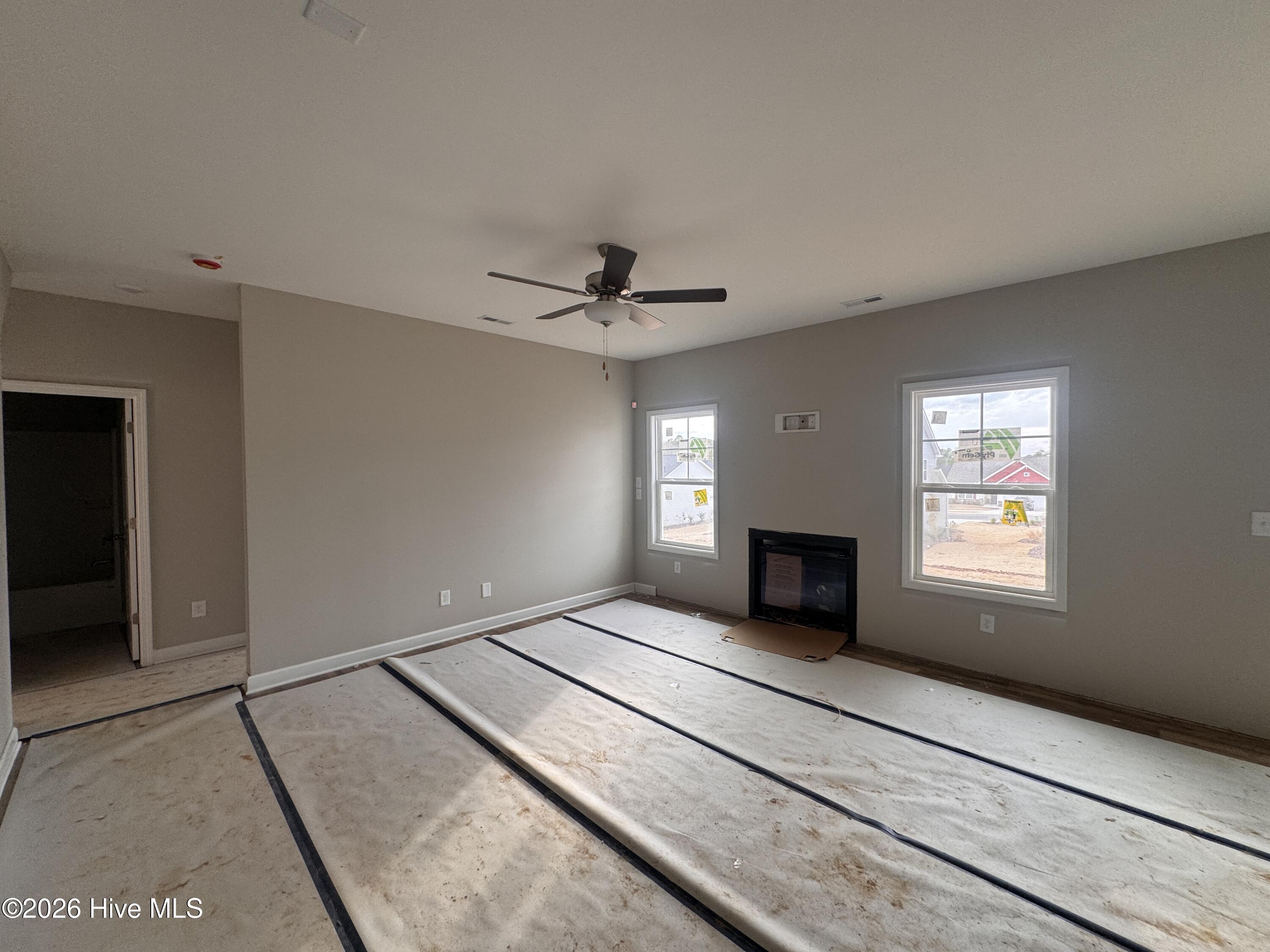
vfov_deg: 85.7
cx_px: 635
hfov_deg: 102.1
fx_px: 514
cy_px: 476
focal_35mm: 14
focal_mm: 2.22
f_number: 2.2
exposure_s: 1/99
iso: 125
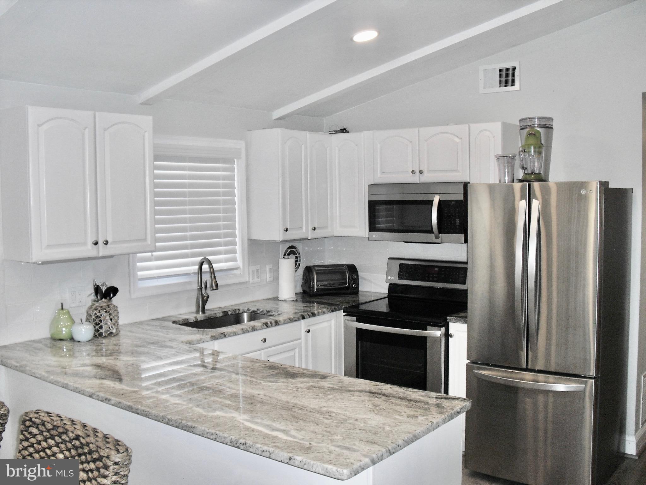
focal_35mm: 36
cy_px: 242
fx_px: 672
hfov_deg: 51.4
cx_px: 323
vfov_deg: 39.7
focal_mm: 6.3
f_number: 3.1
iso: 200
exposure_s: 1/125
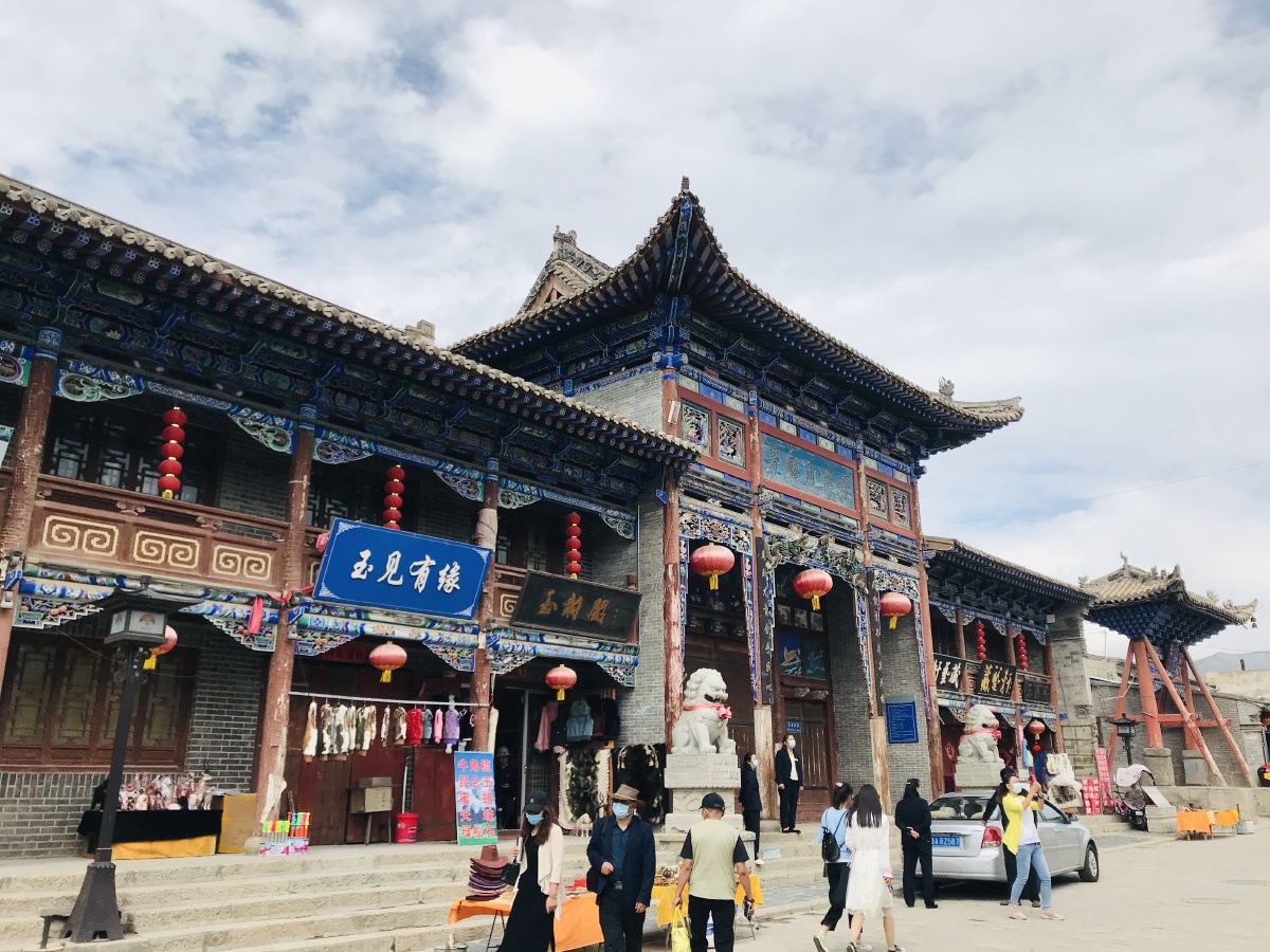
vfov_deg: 49.7
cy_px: 476
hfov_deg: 63.4
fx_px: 1027
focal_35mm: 28
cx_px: 635
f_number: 1.8
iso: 20
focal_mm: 3.99
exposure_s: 1/2591
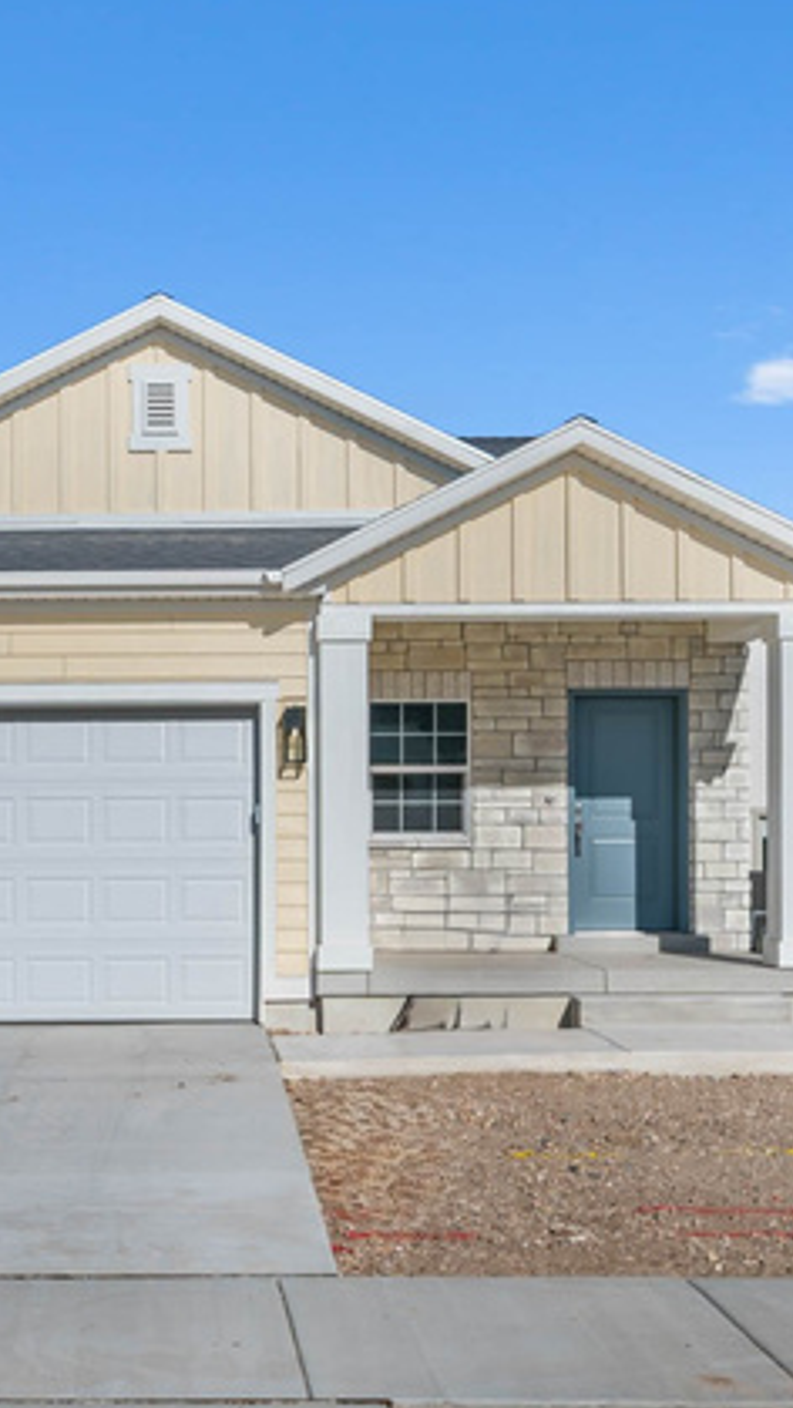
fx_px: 1793
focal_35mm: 48
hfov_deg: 24.6
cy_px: 699
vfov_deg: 42.9
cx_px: 175
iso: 320
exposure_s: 1/640
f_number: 8
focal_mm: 30
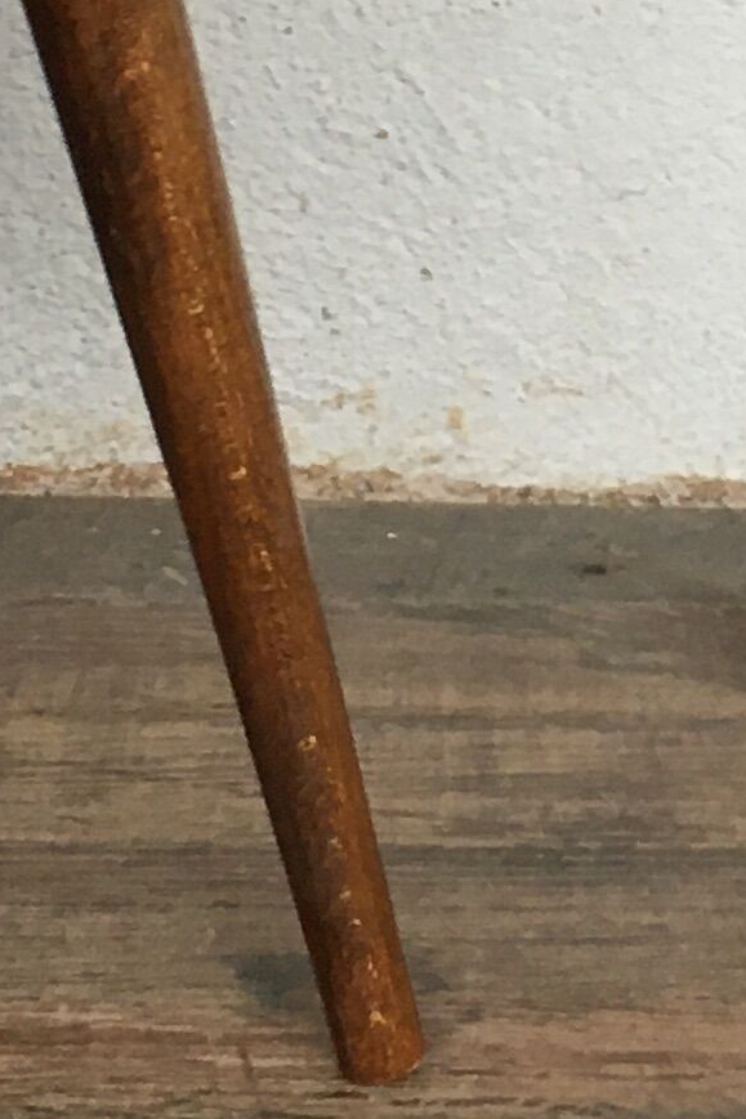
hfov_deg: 9.8
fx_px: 4353
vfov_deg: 14.3
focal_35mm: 140
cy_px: -133
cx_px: 648
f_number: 2.2
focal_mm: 4.15
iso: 80
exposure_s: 1/33
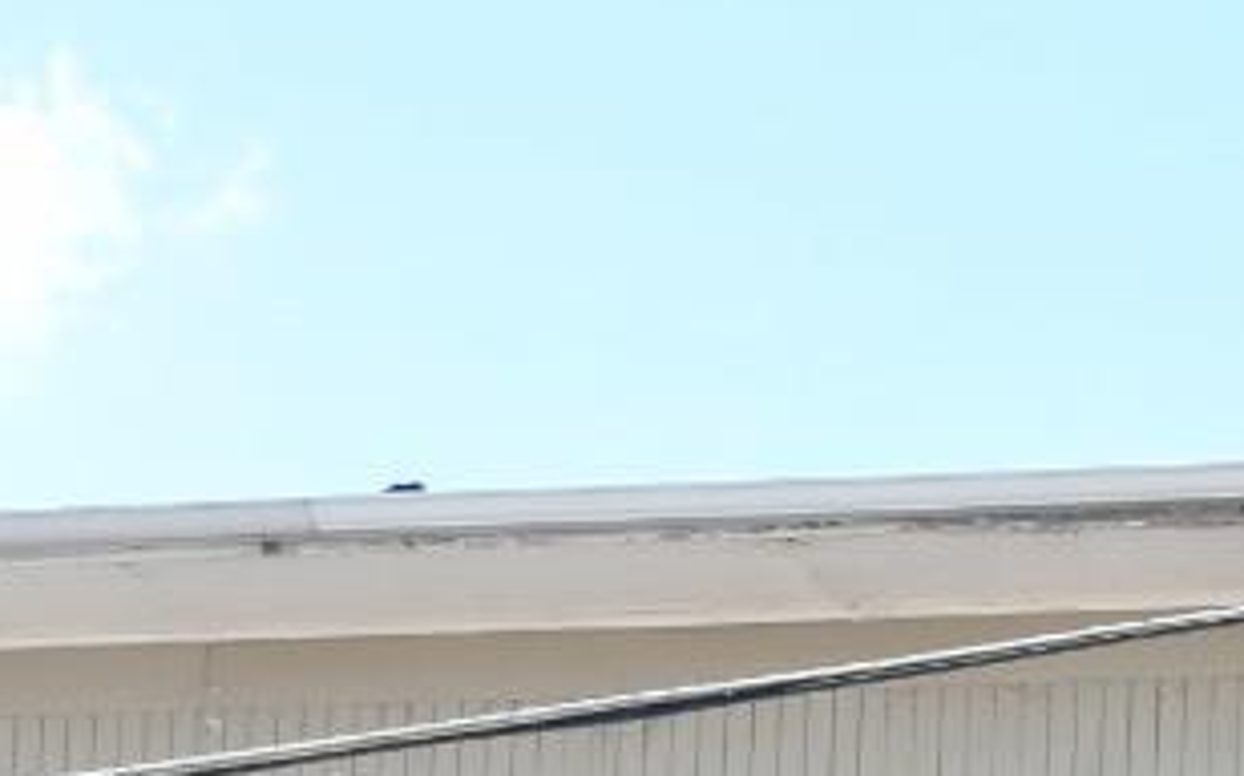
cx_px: 3251
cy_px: 2029
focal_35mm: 193
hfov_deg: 9.4
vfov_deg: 6.4
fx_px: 6539
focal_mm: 24
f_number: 5
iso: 400
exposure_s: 1/250
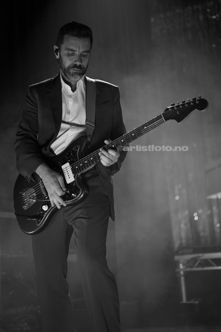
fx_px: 461
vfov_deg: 39.6
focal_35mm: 50
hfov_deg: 27.0
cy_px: 166
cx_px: 110
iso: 640
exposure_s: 1/250
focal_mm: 50
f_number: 1.8
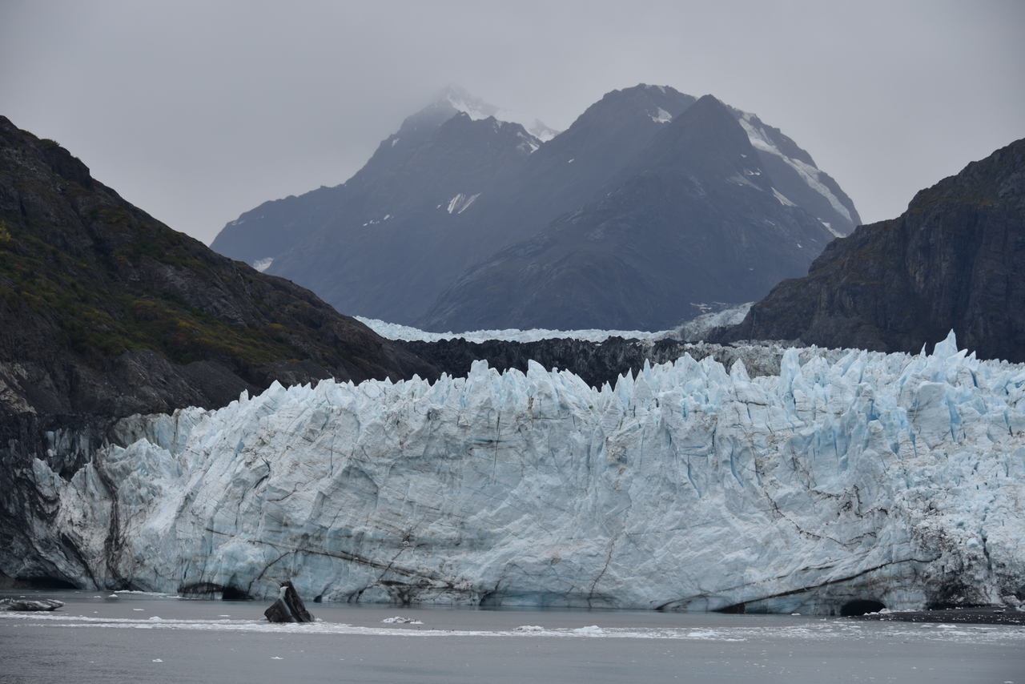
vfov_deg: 13.7
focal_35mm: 100
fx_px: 2848
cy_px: 342
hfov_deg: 20.4
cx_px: 512
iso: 100
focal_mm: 100
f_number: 6.3
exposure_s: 1/200
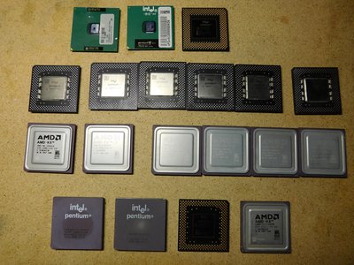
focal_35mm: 23
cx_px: 177
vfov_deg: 58.9
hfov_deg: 73.9
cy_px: 132
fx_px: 235
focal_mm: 4
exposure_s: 1/100
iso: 125
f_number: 3
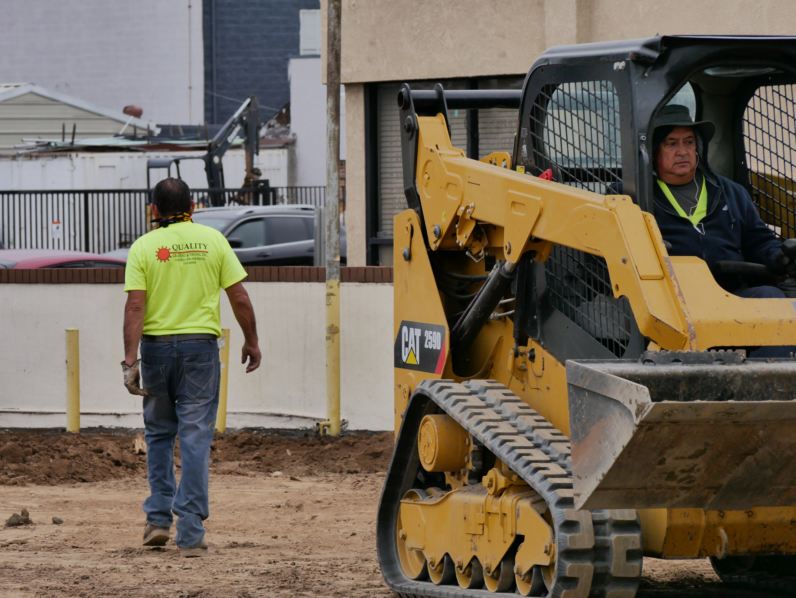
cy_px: 299
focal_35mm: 218
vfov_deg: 6.8
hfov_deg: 9.1
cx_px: 398
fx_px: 5015
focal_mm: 109
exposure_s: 1/200
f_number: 9
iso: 800
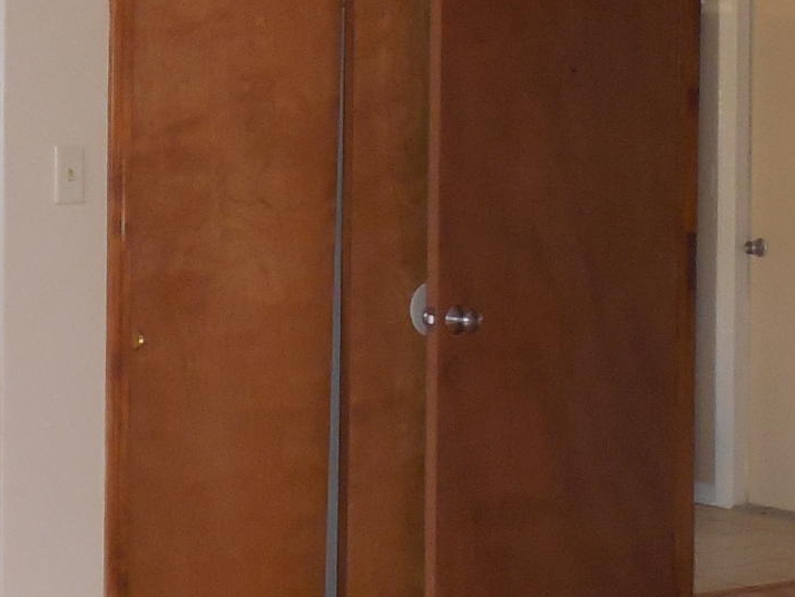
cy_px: 97
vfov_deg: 14.0
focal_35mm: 105
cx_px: 143
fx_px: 2412
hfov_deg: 18.5
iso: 320
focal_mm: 4.5
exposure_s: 1/25
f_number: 3.3
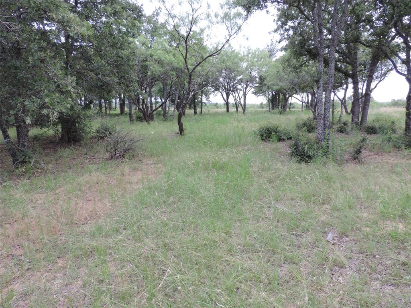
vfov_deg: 56.8
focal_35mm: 24
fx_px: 285
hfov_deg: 71.6
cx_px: 206
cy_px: 154
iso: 80
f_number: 3
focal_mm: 4.3
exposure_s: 1/50
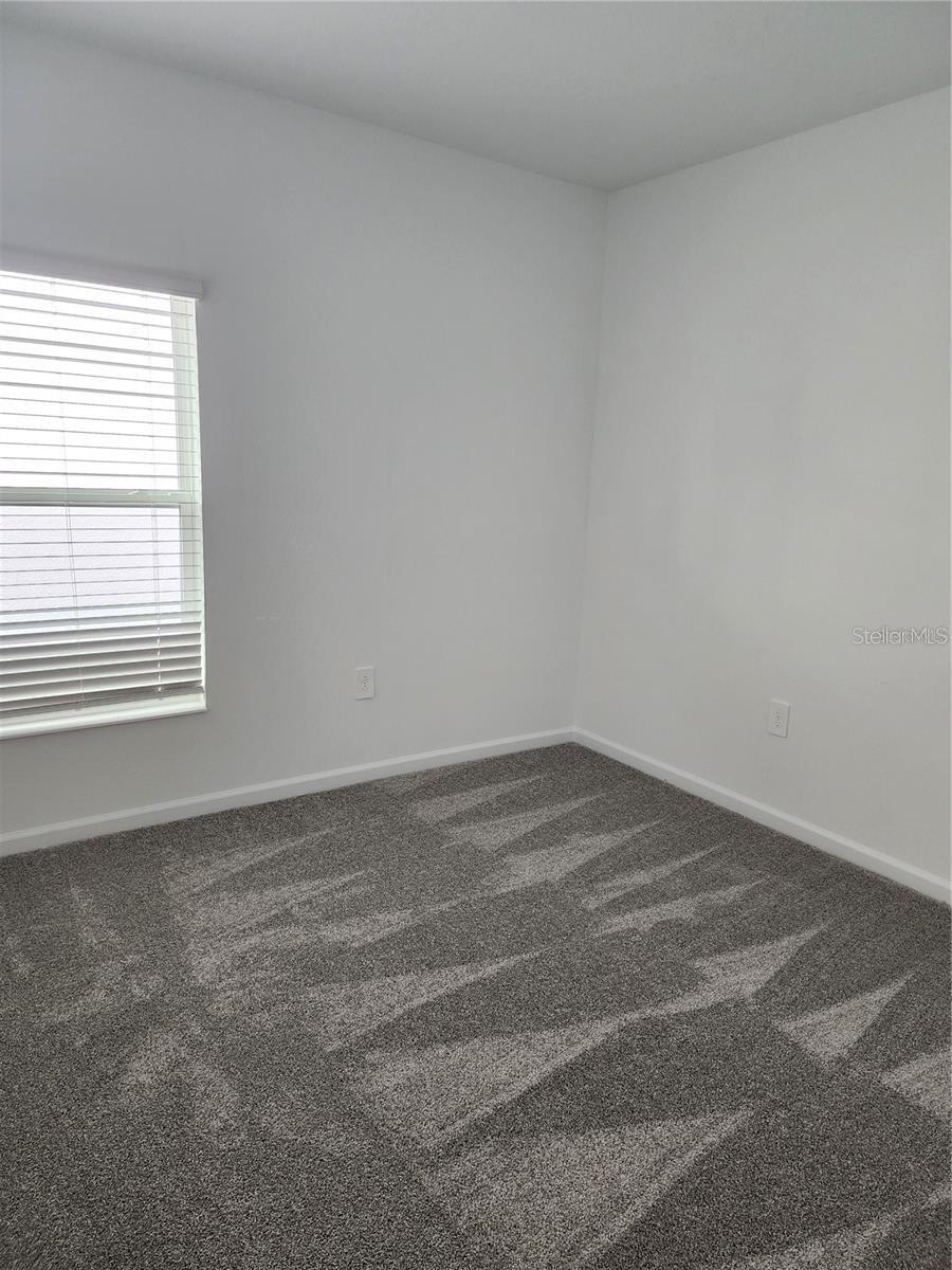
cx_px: 476
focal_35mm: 23
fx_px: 843
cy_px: 635
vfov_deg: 73.9
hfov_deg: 58.9
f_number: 1.8
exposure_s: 1/120
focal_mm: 6.4
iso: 500
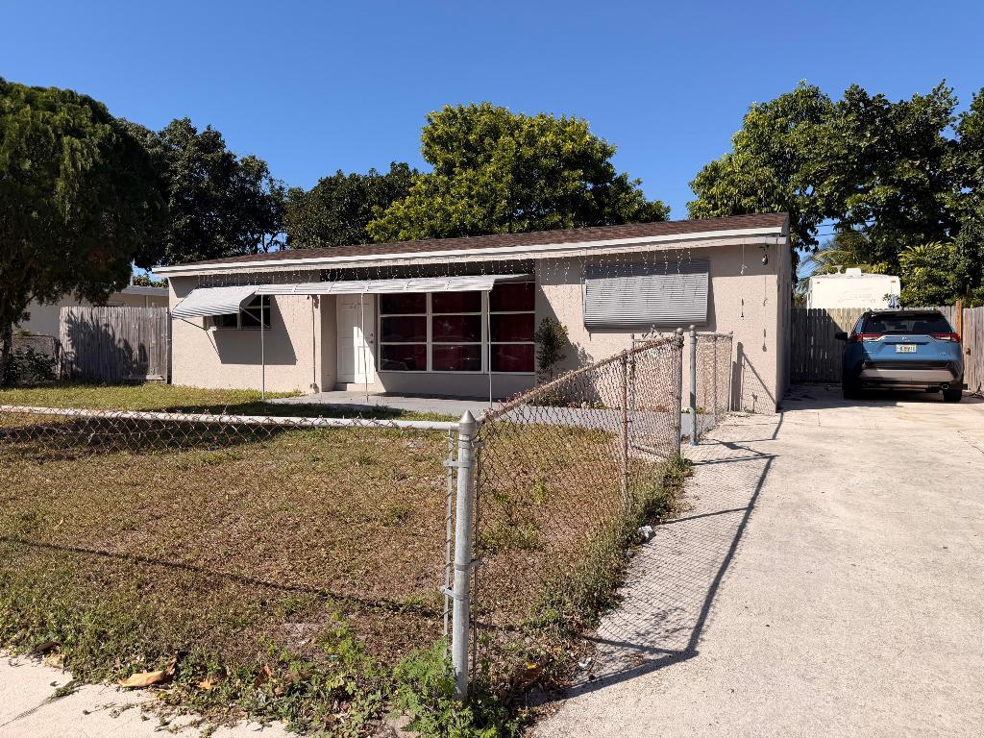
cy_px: 369
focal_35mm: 24
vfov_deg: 56.8
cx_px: 492
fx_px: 682
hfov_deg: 71.6
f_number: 1.78
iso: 80
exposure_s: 1/6173
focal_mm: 6.76
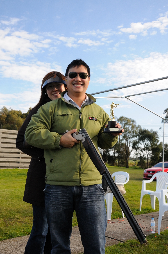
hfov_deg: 34.1
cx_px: 84
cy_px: 127
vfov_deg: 49.6
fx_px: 274
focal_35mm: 39
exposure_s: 1/400
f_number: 6.3
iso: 1000
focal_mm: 26
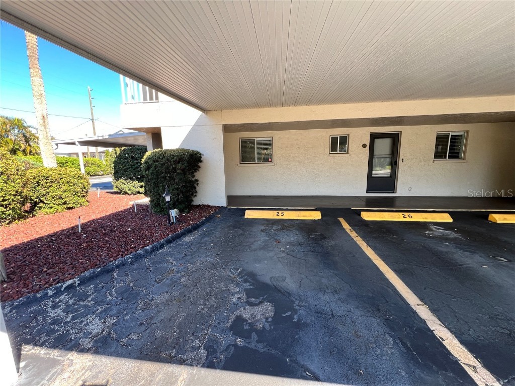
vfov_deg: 89.9
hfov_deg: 106.2
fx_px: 193
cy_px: 193
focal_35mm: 13
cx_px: 258
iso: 32
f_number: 1.8
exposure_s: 1/99
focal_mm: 1.57
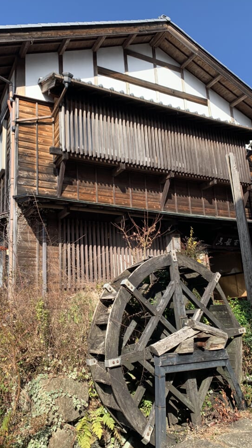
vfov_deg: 64.3
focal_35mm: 30
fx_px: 356
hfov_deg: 38.9
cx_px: 119
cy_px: 232
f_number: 1.8
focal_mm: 4.25
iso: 25
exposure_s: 1/1100
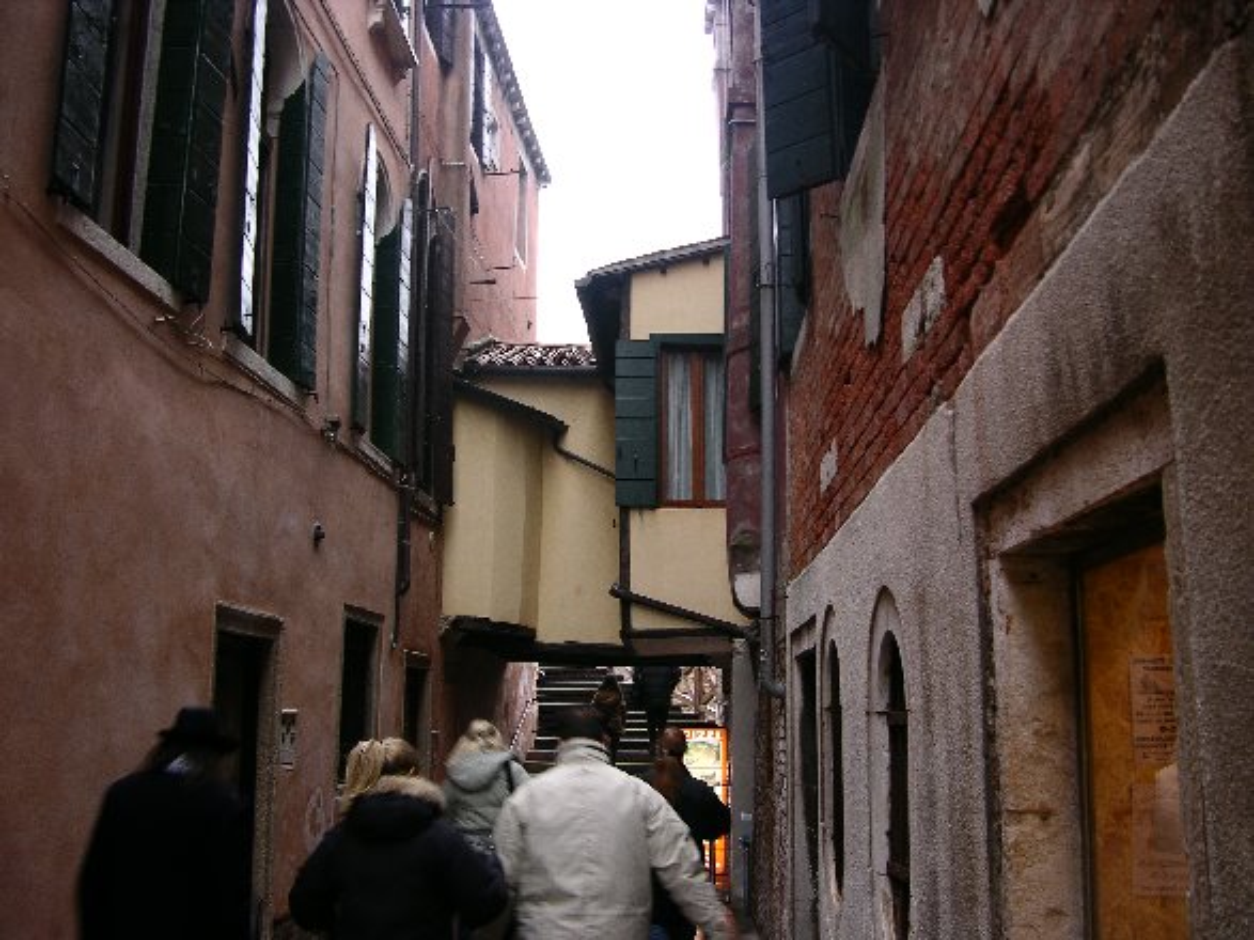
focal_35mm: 35
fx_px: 1268
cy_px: 470
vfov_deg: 40.7
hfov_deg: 52.6
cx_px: 627
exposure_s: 1/15.8
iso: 50
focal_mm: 8.9
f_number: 2.8
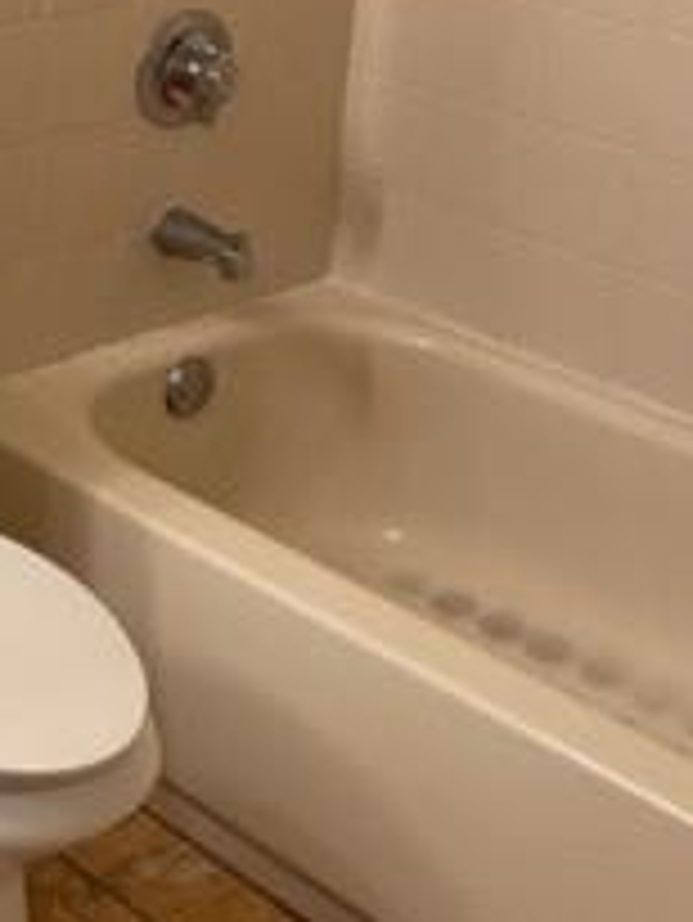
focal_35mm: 81
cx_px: -266
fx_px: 2160
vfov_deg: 23.2
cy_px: 9
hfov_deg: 16.9
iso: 80
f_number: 1.6
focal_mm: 5.1
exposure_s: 1/60
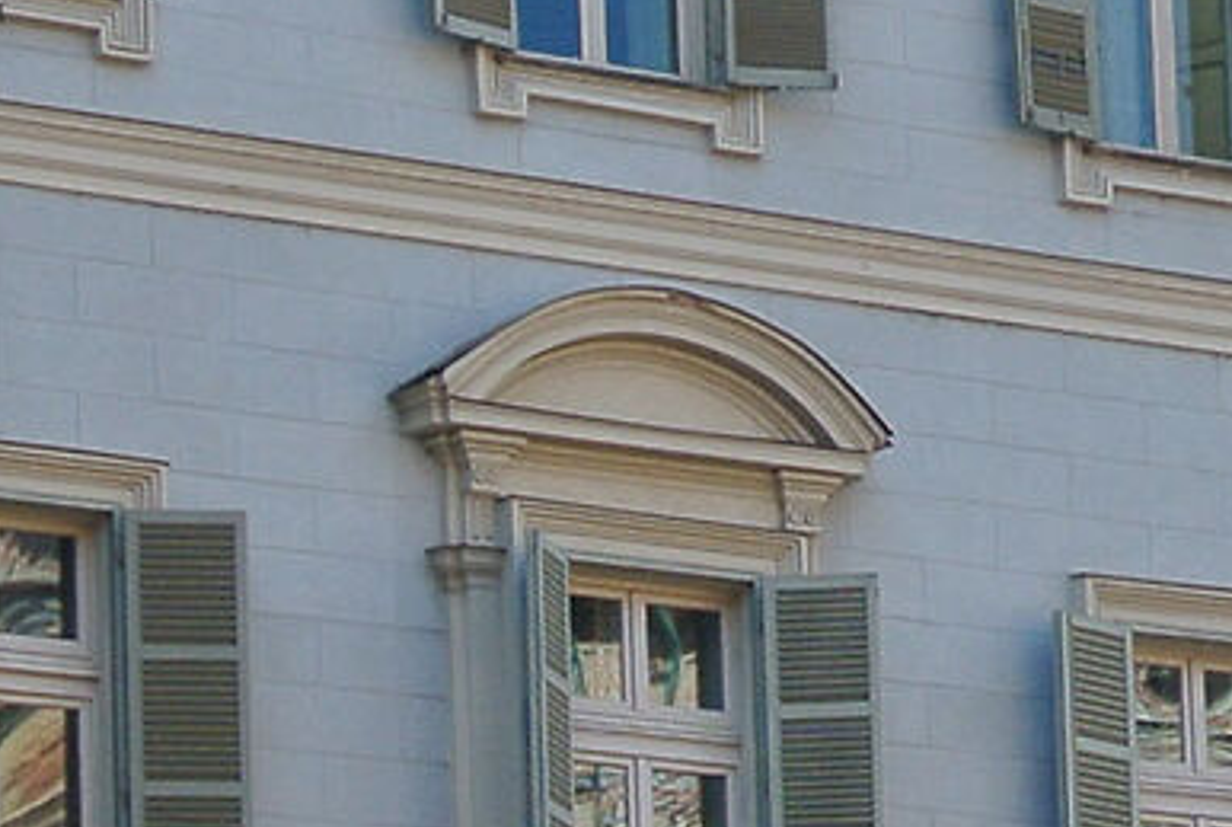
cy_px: 1221
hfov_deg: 7.7
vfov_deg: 5.2
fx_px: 8949
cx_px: 1880
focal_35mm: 261
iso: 100
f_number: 4.2
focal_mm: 15.7
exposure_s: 1/200
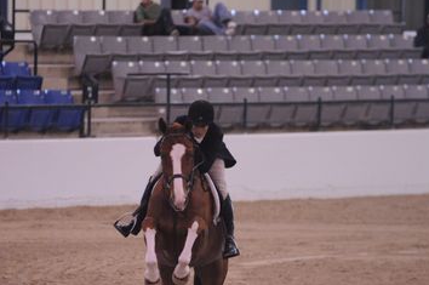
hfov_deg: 5.7
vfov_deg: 3.8
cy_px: 216
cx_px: 193
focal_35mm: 362
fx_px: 4308
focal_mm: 200
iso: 5000
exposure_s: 1/400
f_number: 2.8
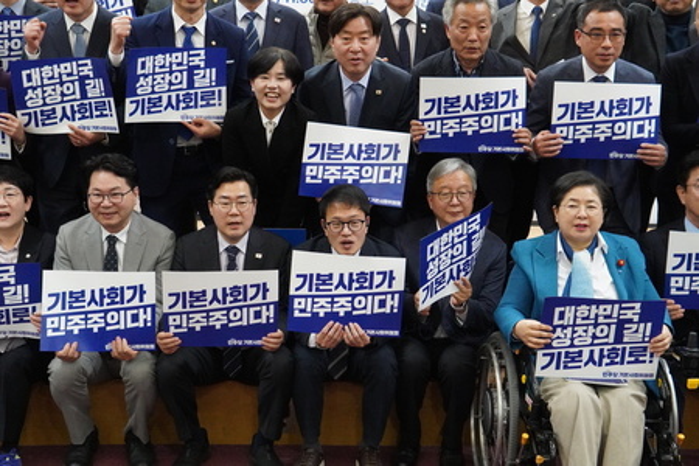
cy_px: 233
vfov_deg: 22.6
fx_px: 1165
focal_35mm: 60
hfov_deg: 33.4
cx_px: 350
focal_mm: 40
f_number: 5.6
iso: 6400
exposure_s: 1/160
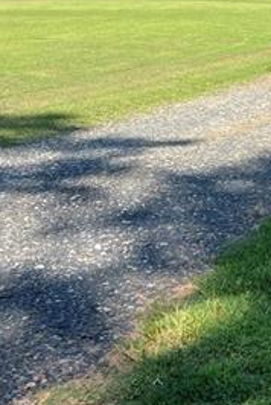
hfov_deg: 16.2
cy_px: 33
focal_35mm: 78
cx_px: 388
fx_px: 878
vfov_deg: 25.1
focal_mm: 5.7
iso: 50
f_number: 1.5
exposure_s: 1/2915
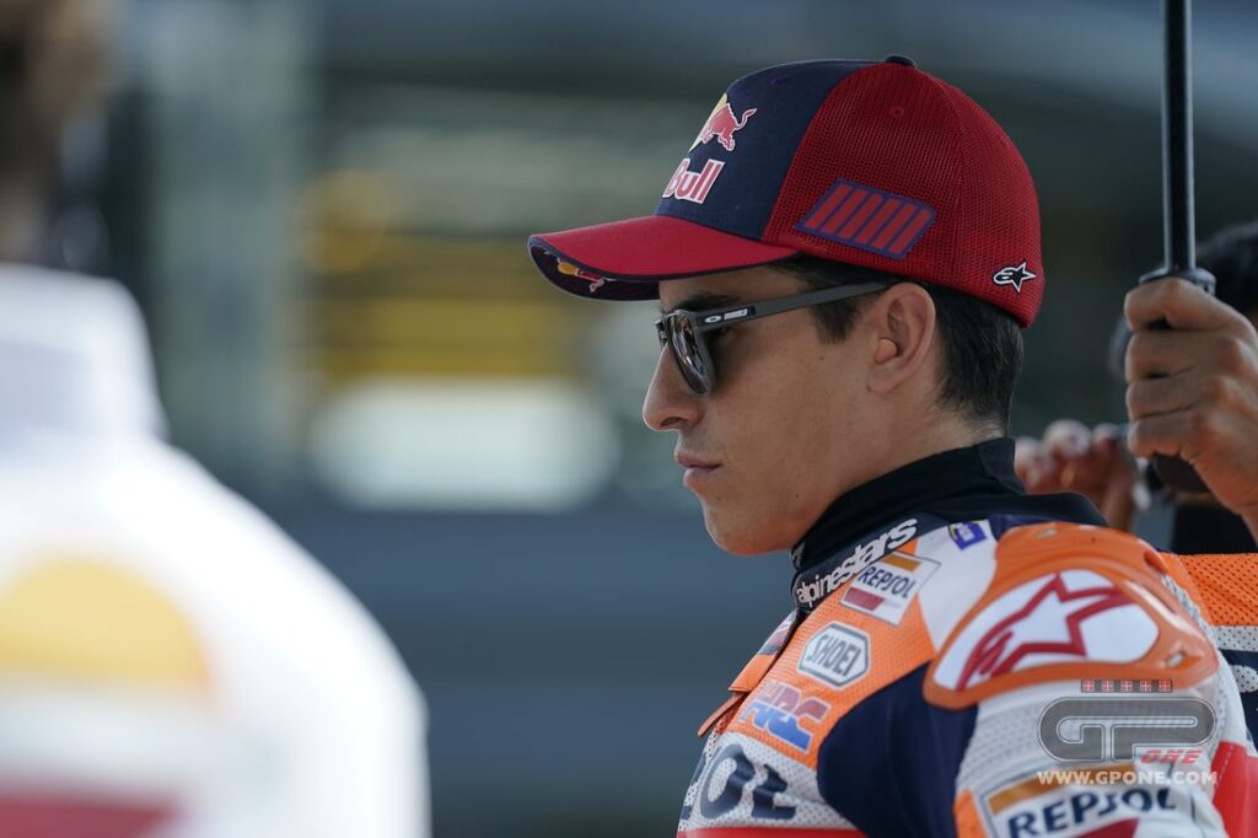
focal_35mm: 200
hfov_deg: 10.3
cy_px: 419
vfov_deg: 6.9
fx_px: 6986
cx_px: 629
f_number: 2.8
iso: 250
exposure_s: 1/2000
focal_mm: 200
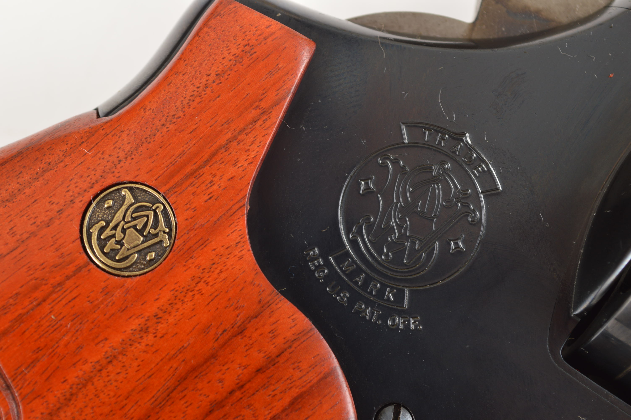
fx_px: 1445
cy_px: 210
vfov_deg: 16.5
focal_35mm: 82
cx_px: 316
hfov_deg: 24.6
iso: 100
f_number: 8
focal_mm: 55
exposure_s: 1/125
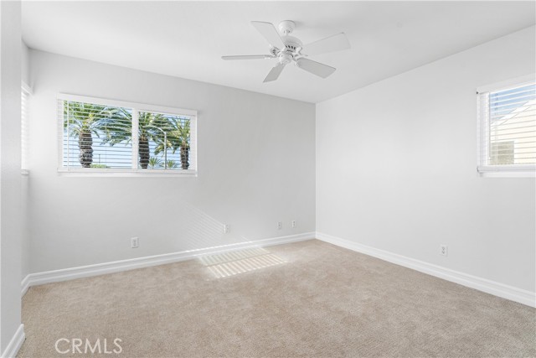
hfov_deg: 96.7
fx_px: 238
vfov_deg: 73.8
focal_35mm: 16
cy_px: 179
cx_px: 268
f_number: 8
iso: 100
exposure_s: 1/8
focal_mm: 16
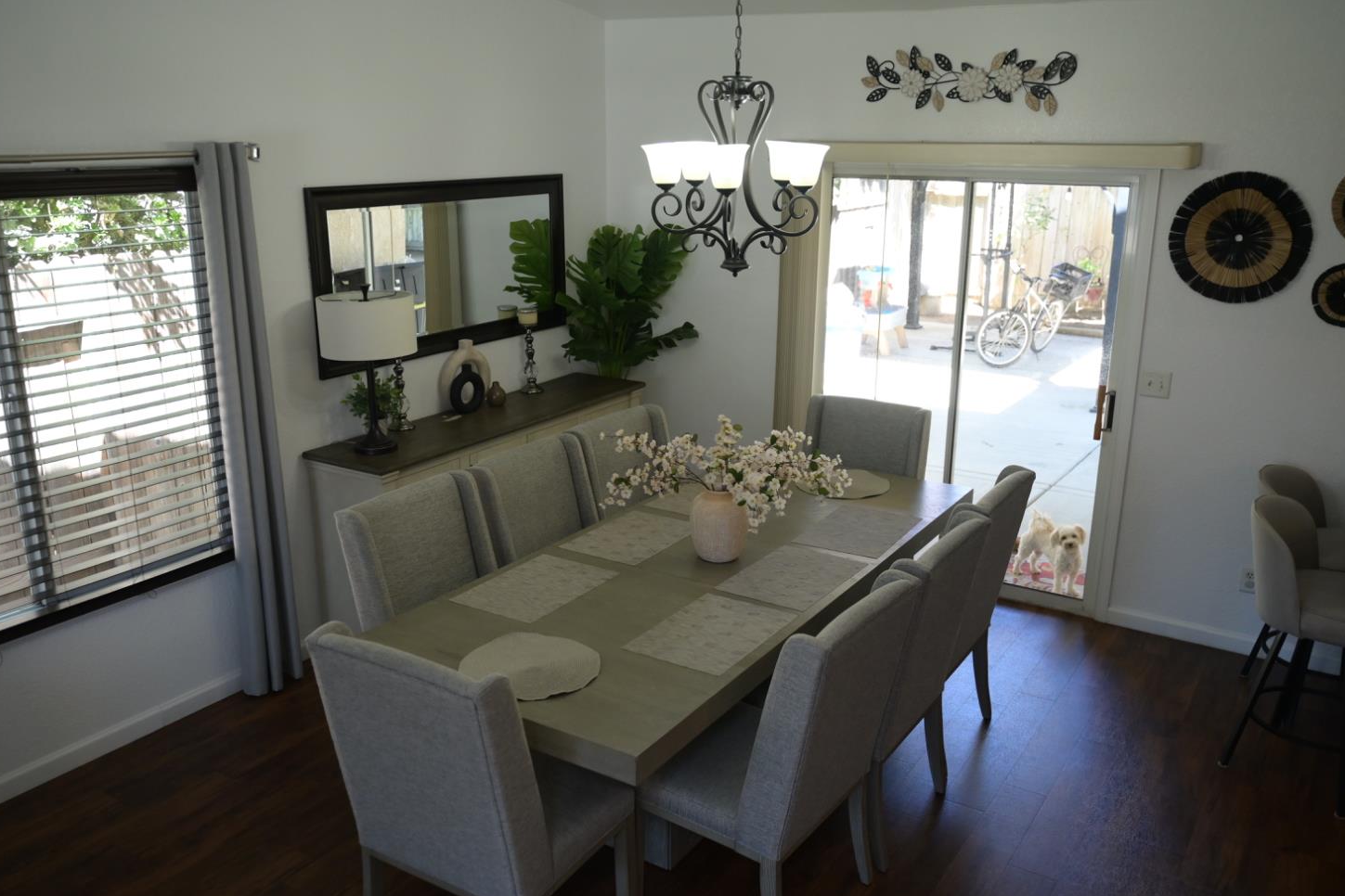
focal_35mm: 31
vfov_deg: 42.9
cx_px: 670
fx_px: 1140
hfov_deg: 61.1
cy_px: 462
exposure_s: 1/640
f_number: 2.8
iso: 2000
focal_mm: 29.5
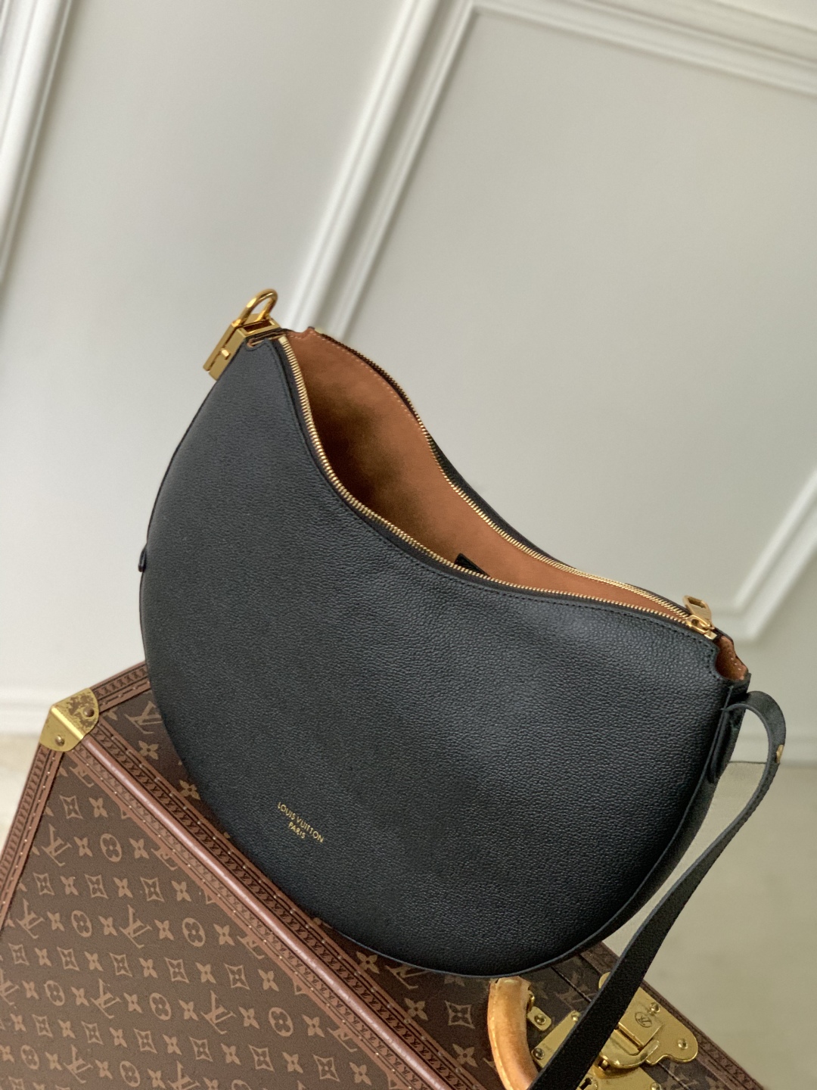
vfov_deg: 36.8
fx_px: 1636
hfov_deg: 28.0
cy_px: 545
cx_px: 408
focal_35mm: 52
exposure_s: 1/60
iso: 200
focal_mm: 6
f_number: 2.4
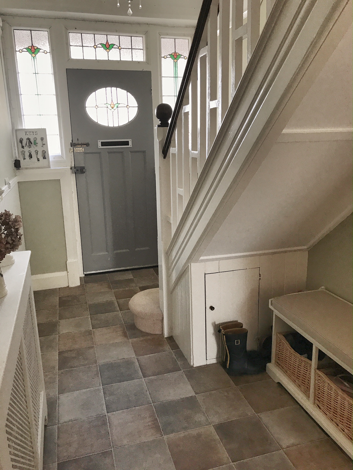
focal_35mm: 28
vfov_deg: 63.4
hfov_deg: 49.7
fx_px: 381
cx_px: 176
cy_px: 235
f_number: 1.8
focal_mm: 3.99
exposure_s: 1/33
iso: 25
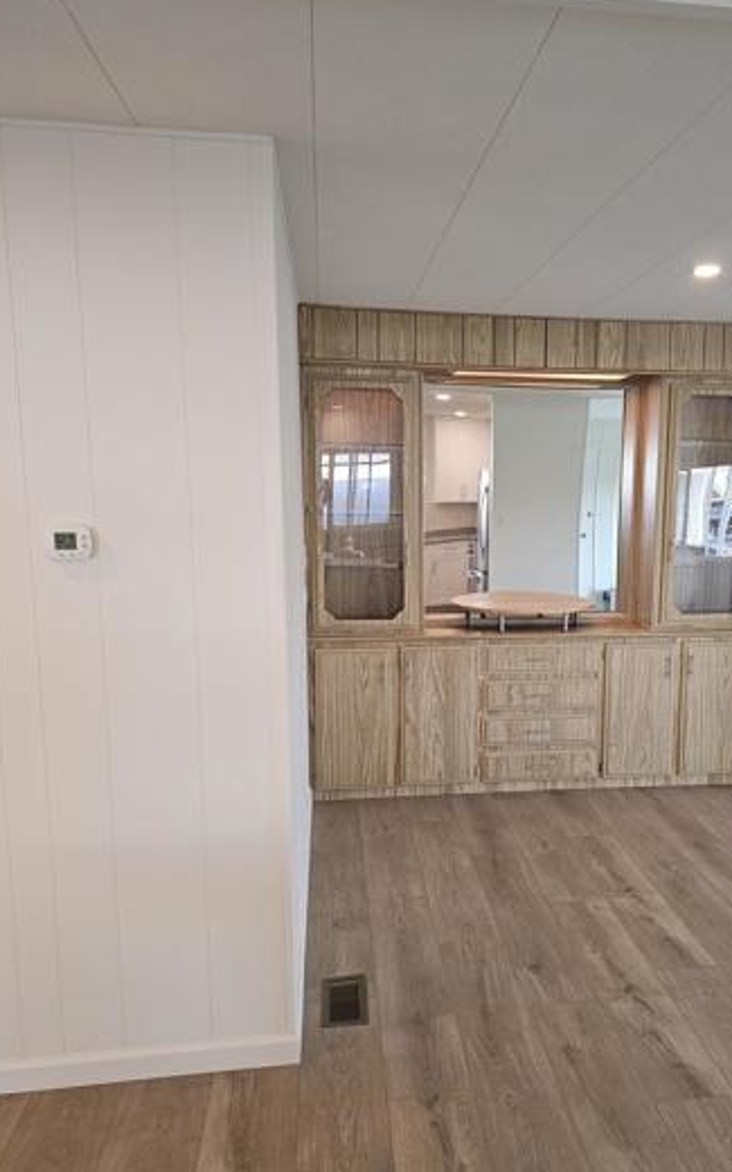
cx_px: 477
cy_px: 638
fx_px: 958
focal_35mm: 30
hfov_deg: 41.4
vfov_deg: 62.8
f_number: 1.7
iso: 80
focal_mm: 6.3
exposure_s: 1/60
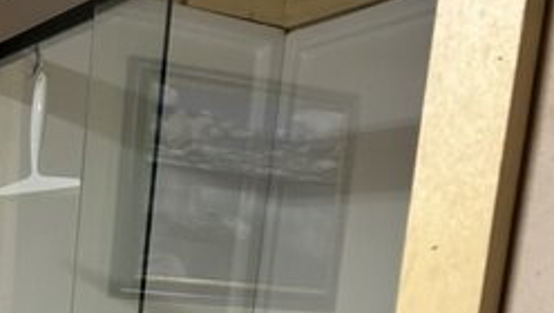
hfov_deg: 28.0
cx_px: 67
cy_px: 508
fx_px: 1073
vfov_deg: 15.0
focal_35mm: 73
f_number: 1.5
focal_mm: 5.7
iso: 200
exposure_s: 1/60
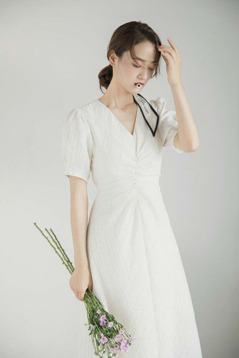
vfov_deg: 32.4
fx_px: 617
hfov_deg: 21.9
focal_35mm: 62
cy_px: 179
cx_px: 120
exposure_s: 1/125
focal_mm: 63
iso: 1600
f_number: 3.5
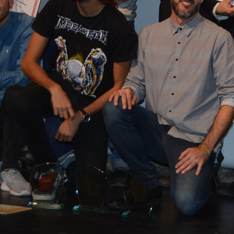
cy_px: 7
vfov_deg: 13.6
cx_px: 235
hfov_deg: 13.5
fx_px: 971
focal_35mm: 127
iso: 640
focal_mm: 30
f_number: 4.2
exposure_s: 1/60
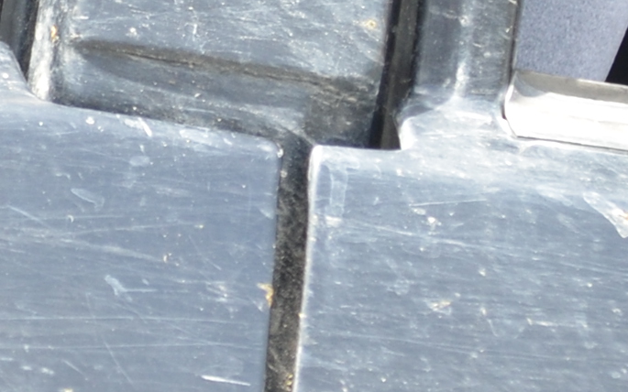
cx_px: 117
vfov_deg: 1.2
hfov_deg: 1.9
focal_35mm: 1112
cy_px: -521
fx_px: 19026
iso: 400
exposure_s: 1/250
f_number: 5
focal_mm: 135
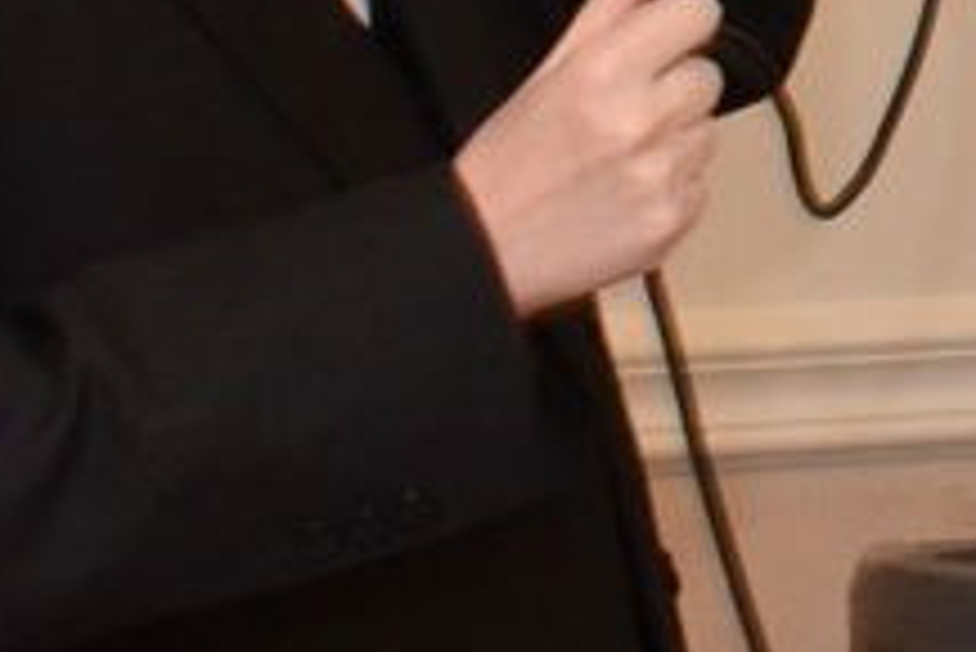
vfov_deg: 7.7
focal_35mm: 174
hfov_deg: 10.6
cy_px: -456
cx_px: 2109
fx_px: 4720
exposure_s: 1/80
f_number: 9
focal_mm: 18
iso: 1600
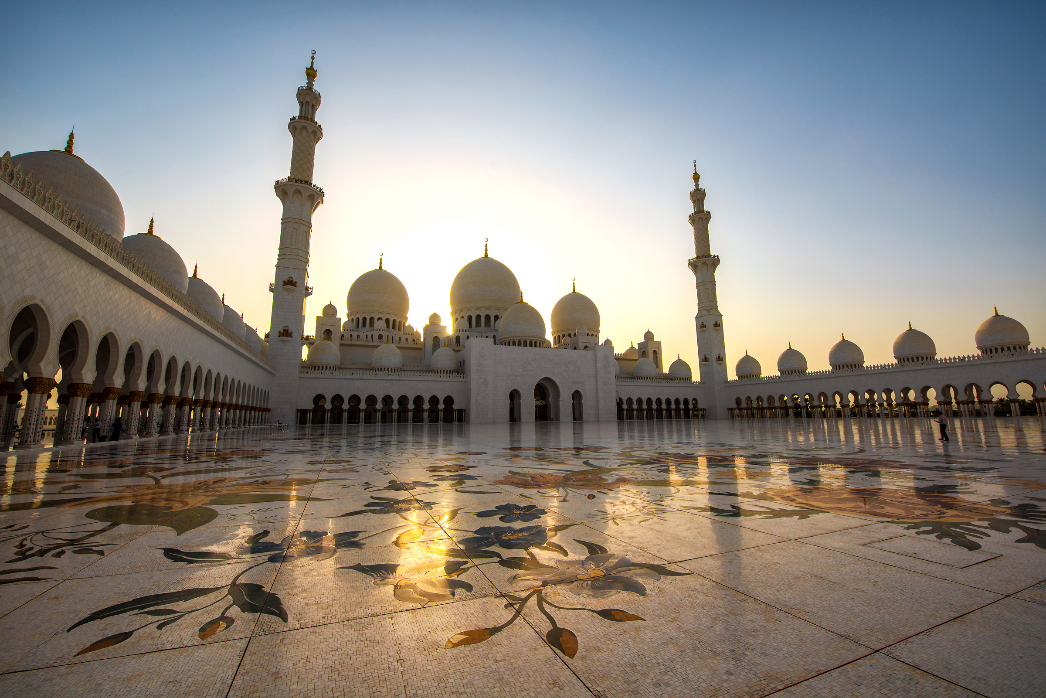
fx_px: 407
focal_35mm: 14
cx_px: 523
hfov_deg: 104.2
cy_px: 349
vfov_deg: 81.2
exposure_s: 1/100
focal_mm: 14
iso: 64
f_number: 10
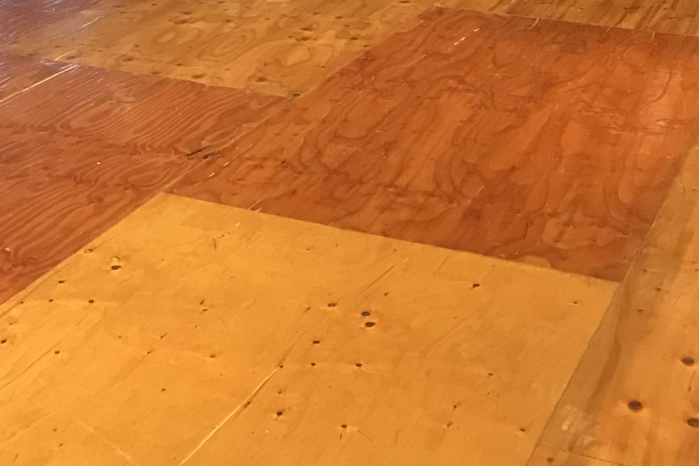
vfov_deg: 16.5
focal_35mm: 77
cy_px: -185
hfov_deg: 25.9
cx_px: 145
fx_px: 1495
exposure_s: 1/15
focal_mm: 3.99
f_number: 1.8
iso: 64
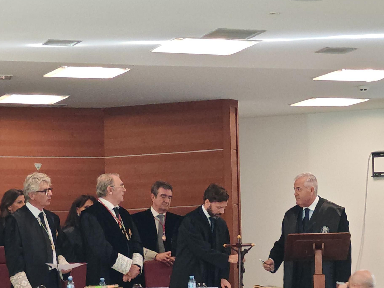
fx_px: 1831
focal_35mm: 165
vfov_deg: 9.0
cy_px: 199
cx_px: 196
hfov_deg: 12.0
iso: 200
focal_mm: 8.67
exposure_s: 1/50
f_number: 2.4
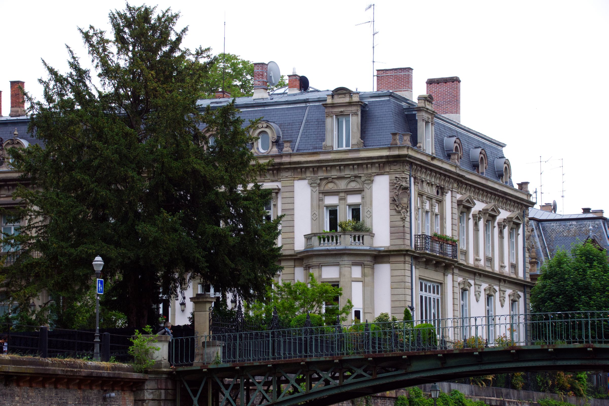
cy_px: 203
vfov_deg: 11.4
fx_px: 2030
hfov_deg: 17.1
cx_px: 304
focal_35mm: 120
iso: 400
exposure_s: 1/400
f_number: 9
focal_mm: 80
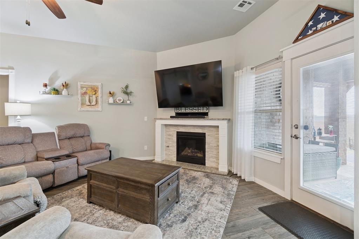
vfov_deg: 77.3
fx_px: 150
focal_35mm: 15
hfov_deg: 100.4
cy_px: 120
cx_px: 180
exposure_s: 1/10
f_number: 6.3
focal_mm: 10
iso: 200
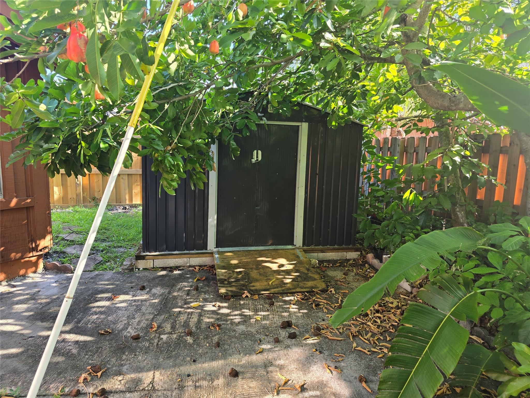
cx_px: 265
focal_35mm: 23
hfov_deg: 73.9
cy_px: 199
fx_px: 352
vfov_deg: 58.9
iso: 64
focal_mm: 6.3
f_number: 1.7
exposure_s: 1/180
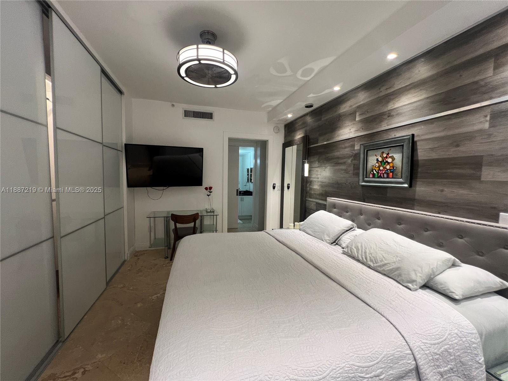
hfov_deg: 106.2
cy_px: 190
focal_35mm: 13
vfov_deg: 89.9
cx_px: 254
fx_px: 191
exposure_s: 1/60
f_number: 1.8
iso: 160
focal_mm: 1.57
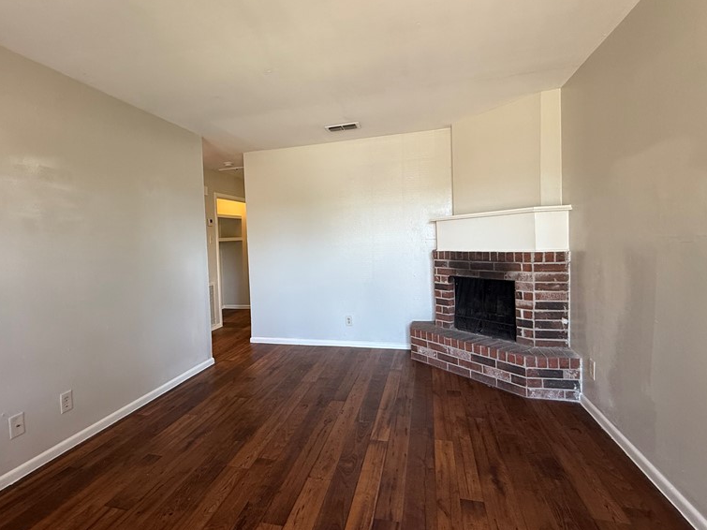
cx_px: 309
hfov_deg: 84.3
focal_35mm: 19
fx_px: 388
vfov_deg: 68.7
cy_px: 257
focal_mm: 2.22
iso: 160
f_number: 2.2
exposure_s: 1/99
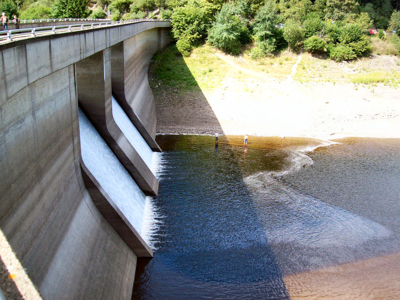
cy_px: 150
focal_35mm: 36
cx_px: 200
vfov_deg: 39.7
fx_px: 416
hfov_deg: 51.4
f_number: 2.7
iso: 80
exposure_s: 1/246
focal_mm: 6
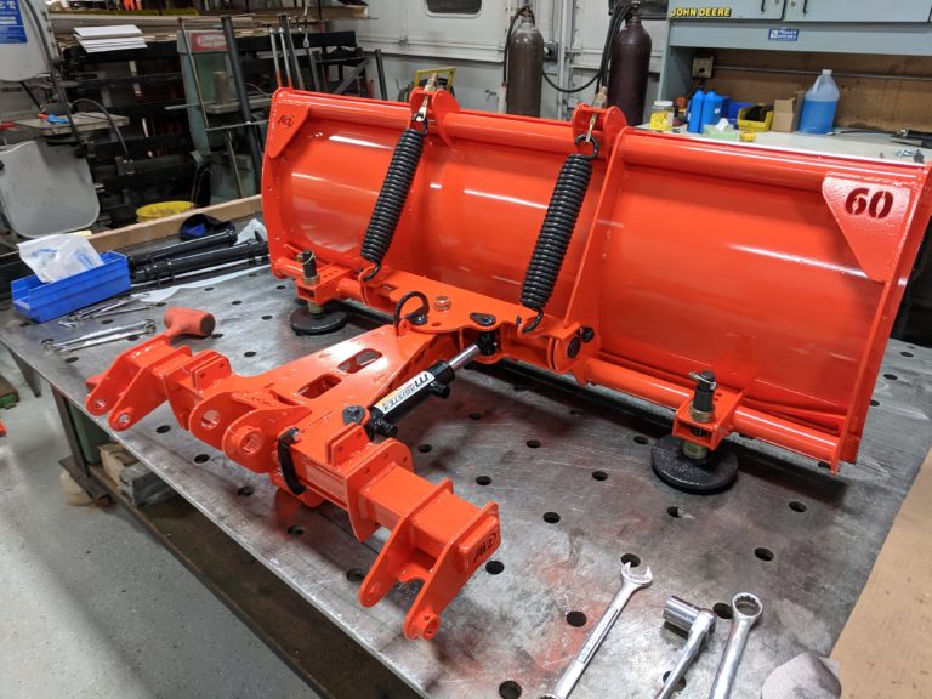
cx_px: 466
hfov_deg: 67.3
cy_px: 350
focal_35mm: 26
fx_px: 700
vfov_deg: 53.1
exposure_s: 1/60
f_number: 2
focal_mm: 4.67
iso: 333
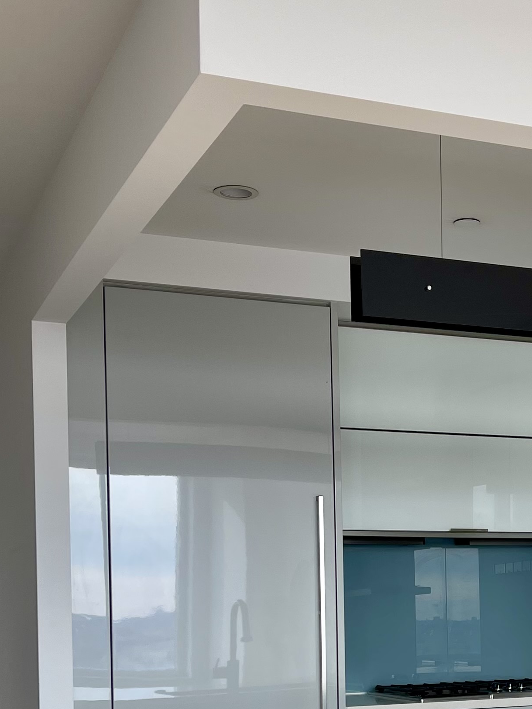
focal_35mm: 62
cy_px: 606
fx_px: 1271
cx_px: 494
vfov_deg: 30.2
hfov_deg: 23.0
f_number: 1.6
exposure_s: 1/121
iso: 40
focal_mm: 5.1
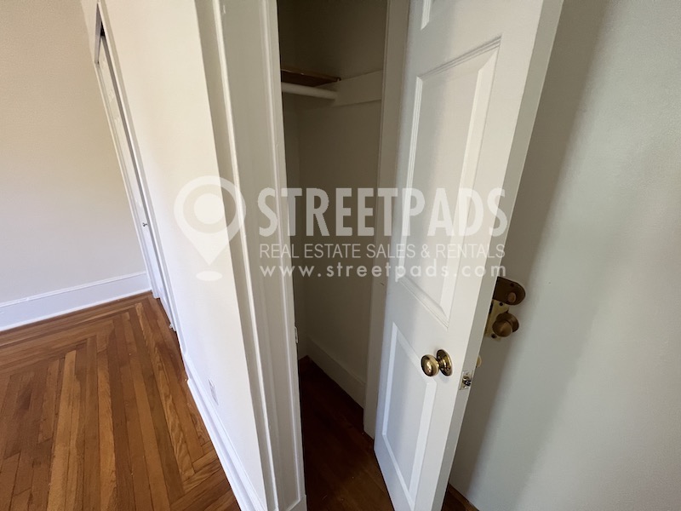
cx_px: 340
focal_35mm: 13
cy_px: 256
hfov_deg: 106.2
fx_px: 256
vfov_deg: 89.9
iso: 250
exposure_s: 1/60
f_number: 1.8
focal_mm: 1.57
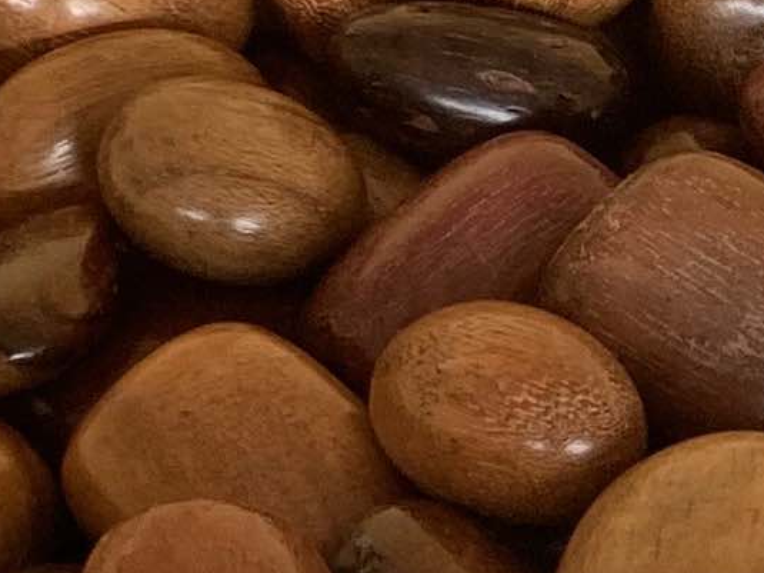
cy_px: 117
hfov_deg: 9.1
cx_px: 1836
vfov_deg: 7.6
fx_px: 4325
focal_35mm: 196
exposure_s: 1/122
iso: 32
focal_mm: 4.25
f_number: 1.8
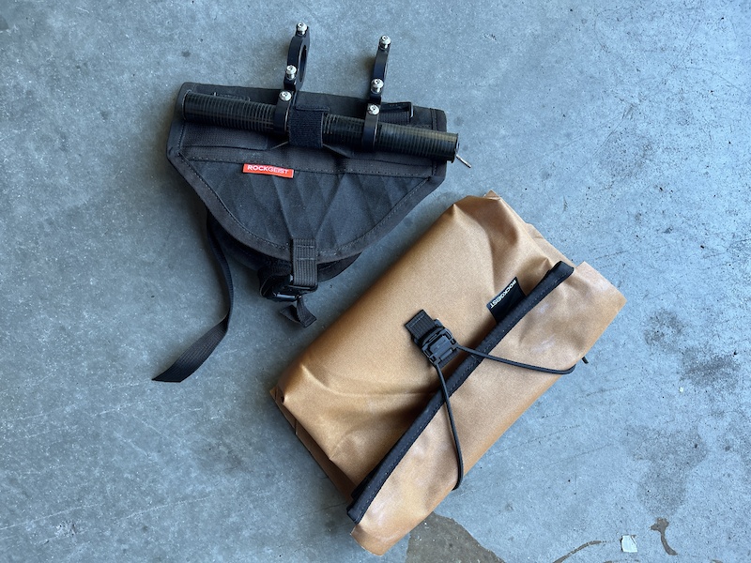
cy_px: 282
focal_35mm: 26
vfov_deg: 53.1
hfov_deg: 67.3
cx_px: 376
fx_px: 564
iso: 125
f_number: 1.6
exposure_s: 1/102
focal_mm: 5.1
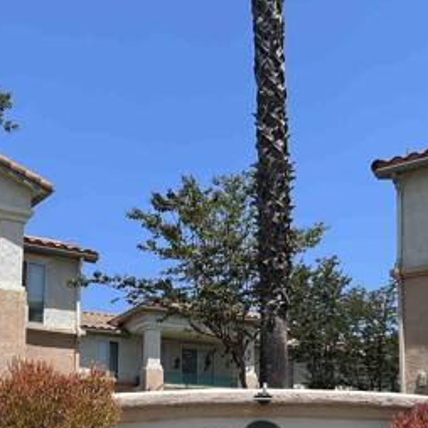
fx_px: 811
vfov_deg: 28.3
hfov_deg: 29.4
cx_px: 271
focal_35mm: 58
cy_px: 398
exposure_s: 1/3571
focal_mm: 5.7
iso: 50
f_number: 1.5
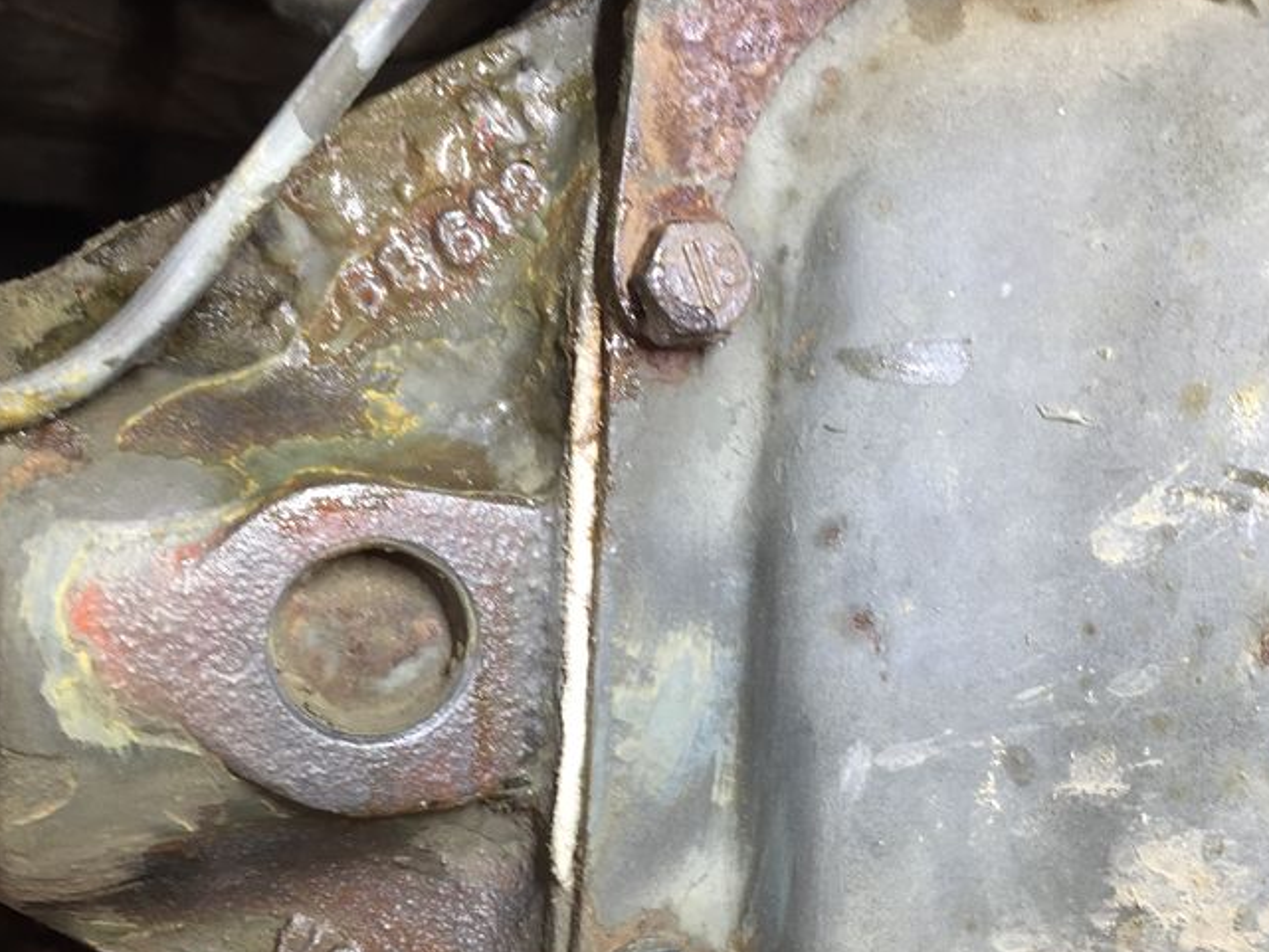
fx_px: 1577
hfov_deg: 43.4
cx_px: 806
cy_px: 664
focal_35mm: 43
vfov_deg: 33.2
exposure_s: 1/33
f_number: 2.2
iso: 50
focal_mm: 4.15
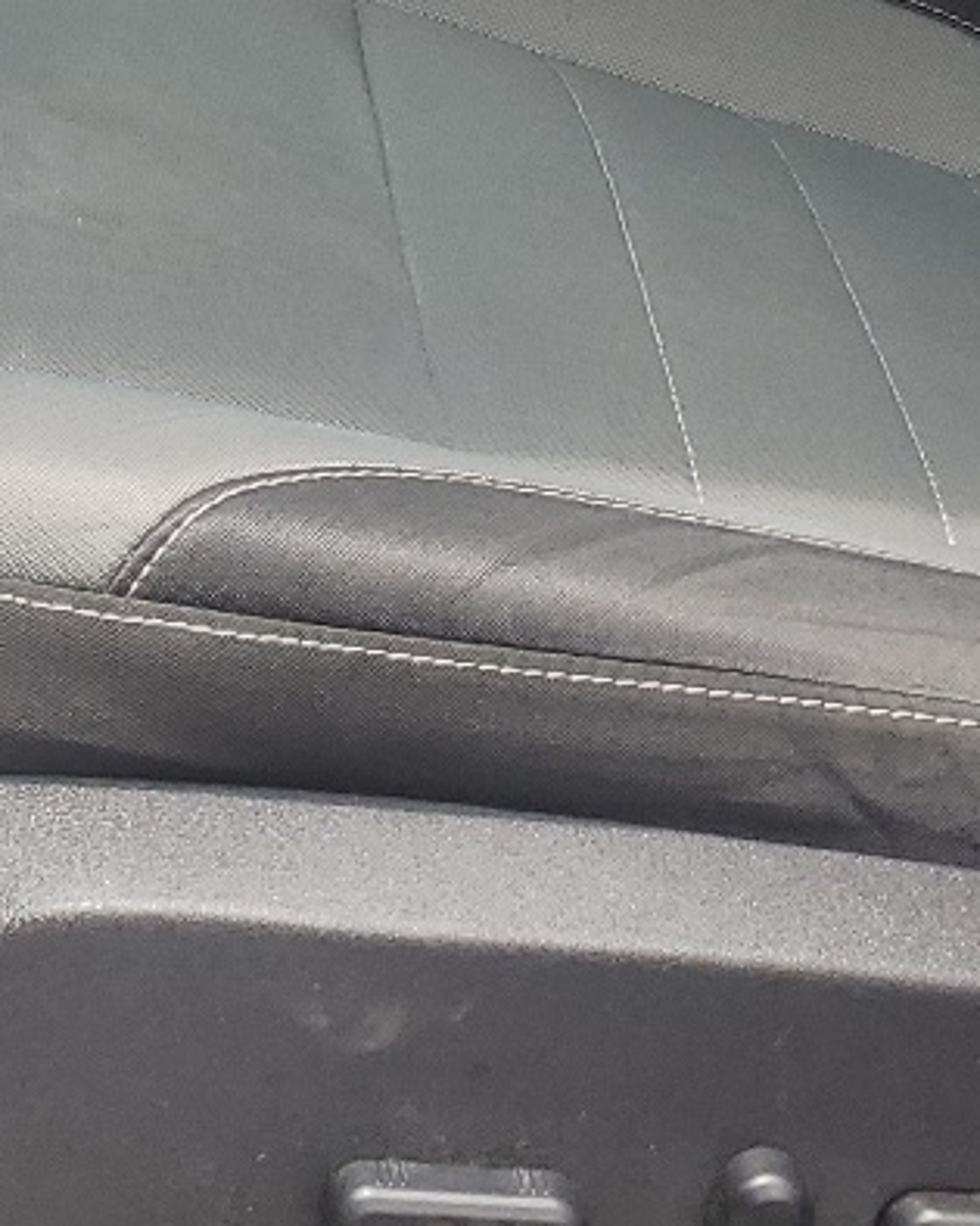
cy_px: -473
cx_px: -100
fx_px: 3736
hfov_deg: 14.6
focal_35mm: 103
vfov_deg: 17.2
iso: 50
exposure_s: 1/769
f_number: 1.5
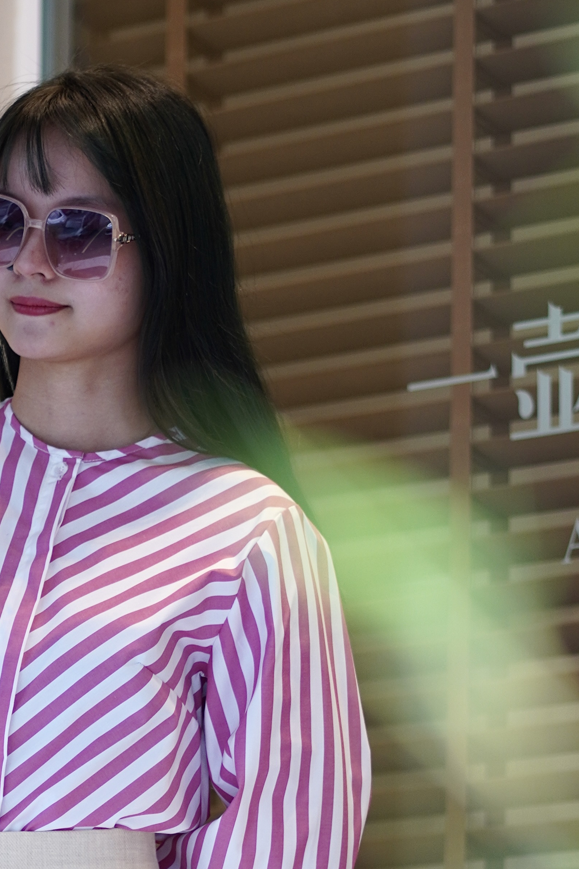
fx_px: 7676
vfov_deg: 6.5
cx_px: 56
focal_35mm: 318
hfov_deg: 4.3
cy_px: 873
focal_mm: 85
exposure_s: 1/160
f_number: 1.8
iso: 160
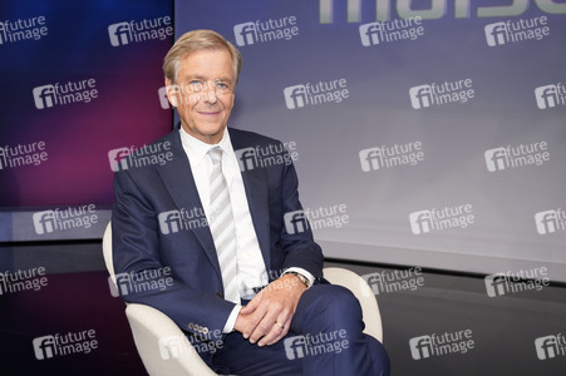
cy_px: 188
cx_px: 283
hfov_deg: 43.6
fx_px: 707
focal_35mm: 45
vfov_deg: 29.8
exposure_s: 1/160
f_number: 5
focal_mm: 45
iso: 2000
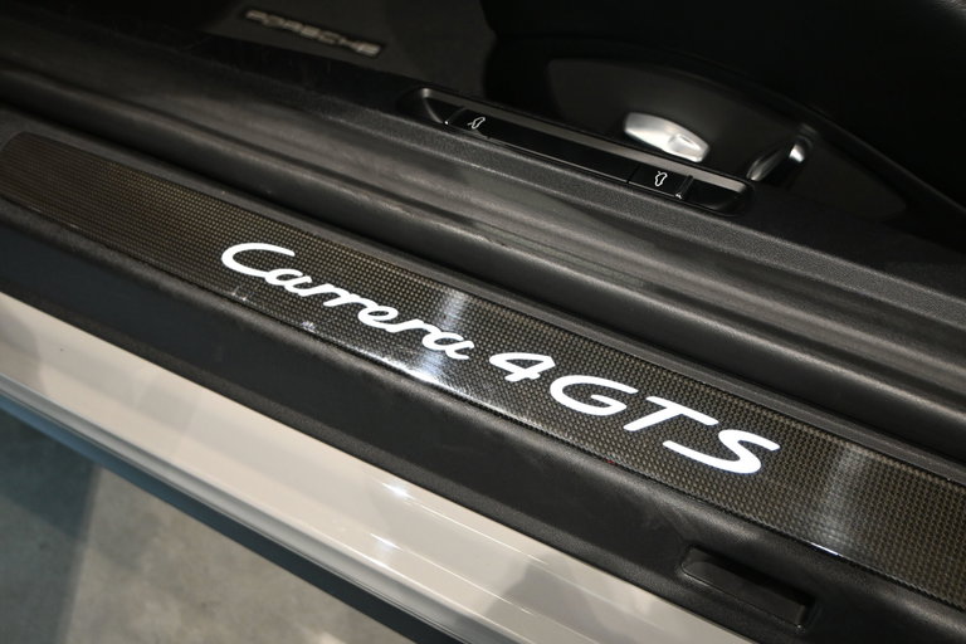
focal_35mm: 32
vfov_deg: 40.8
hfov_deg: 58.3
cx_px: 483
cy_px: 322
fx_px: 865
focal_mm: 21.5
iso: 1100
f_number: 4
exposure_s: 1/125
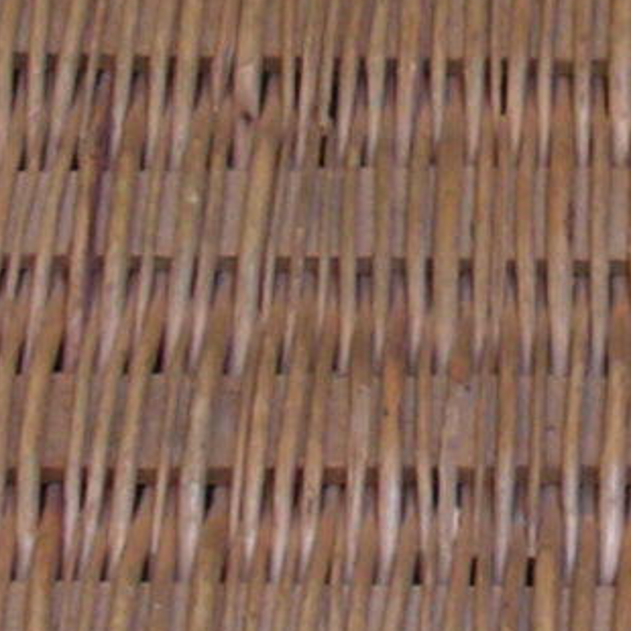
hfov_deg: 8.2
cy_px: 252
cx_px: 924
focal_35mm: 210
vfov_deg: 8.3
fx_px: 4331
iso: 64
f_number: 3.2
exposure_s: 1/50
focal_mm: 6
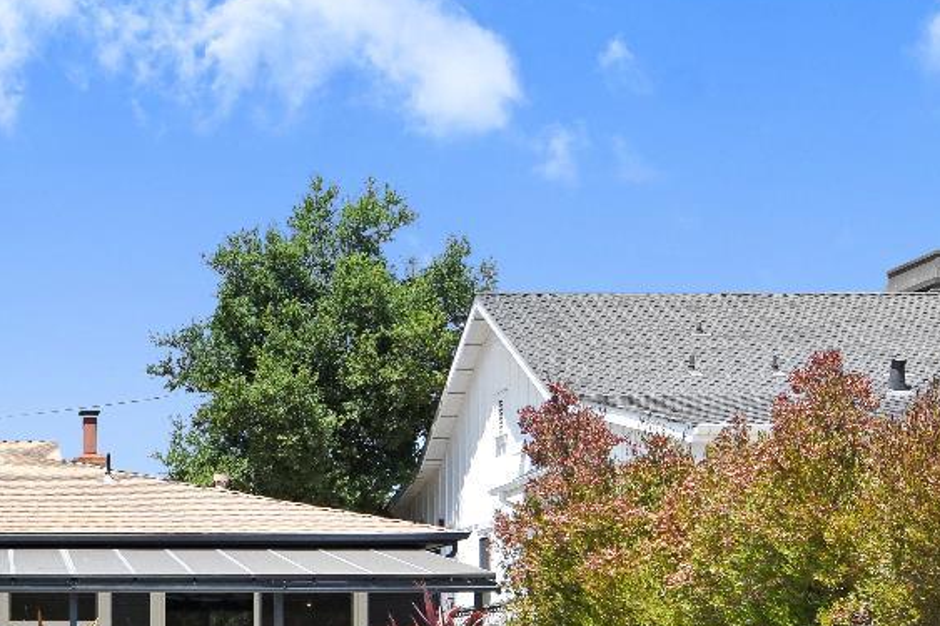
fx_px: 1462
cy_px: 704
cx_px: -85
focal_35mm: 56
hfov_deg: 31.7
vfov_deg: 22.7
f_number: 8
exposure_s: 1/250
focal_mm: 14
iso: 100
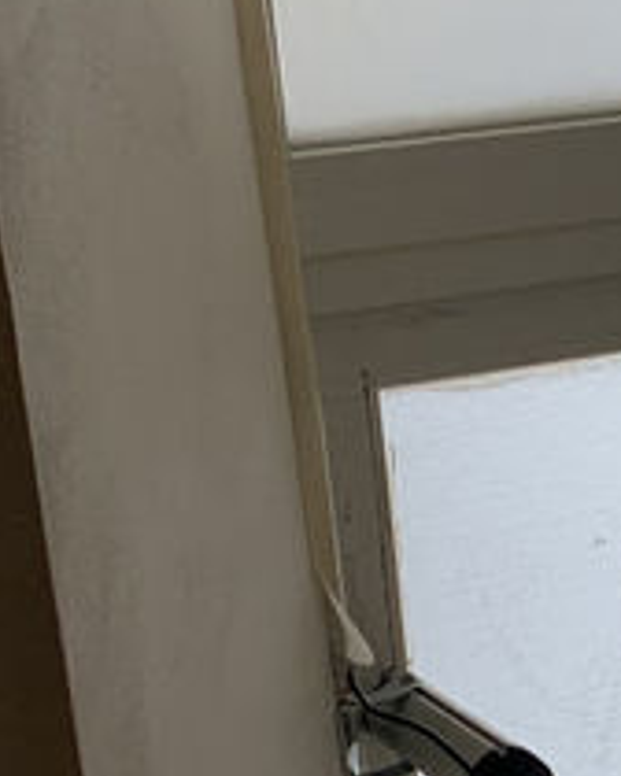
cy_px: 835
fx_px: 3193
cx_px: 972
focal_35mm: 139
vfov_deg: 13.6
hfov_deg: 10.7
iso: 25
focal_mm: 4.25
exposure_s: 1/577
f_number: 1.8
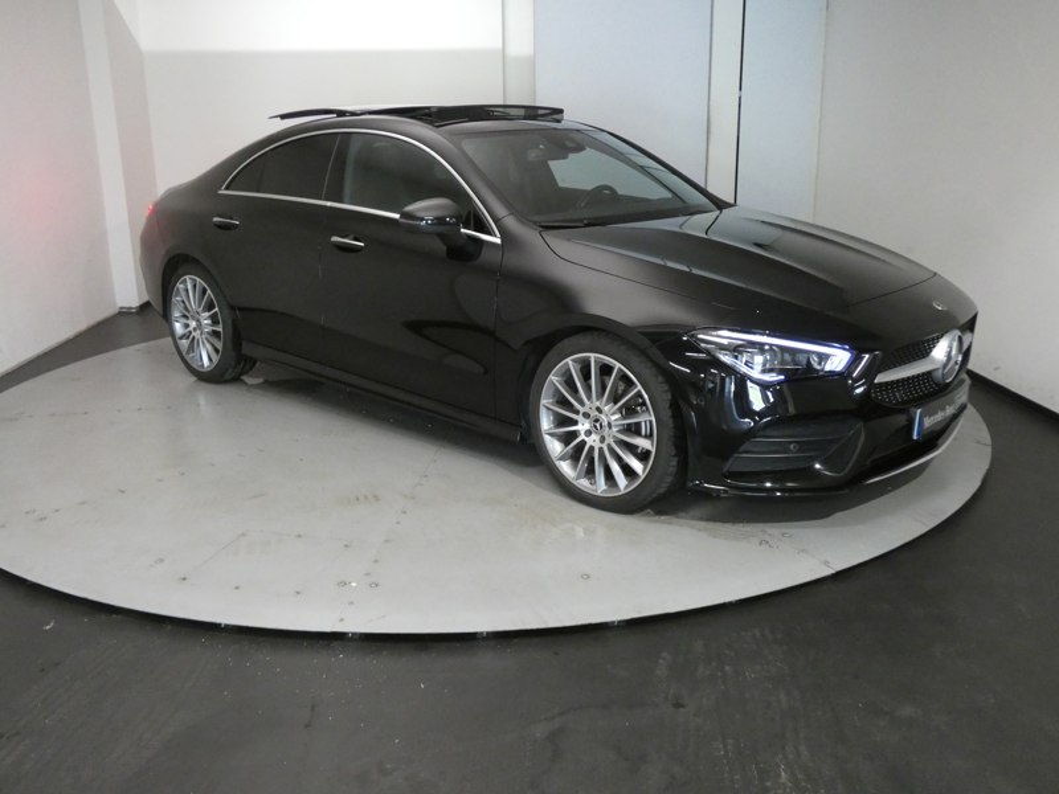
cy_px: 397
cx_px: 530
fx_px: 948
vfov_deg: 45.4
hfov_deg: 58.4
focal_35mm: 31
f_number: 3.3
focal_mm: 5.5
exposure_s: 1/80
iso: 1000
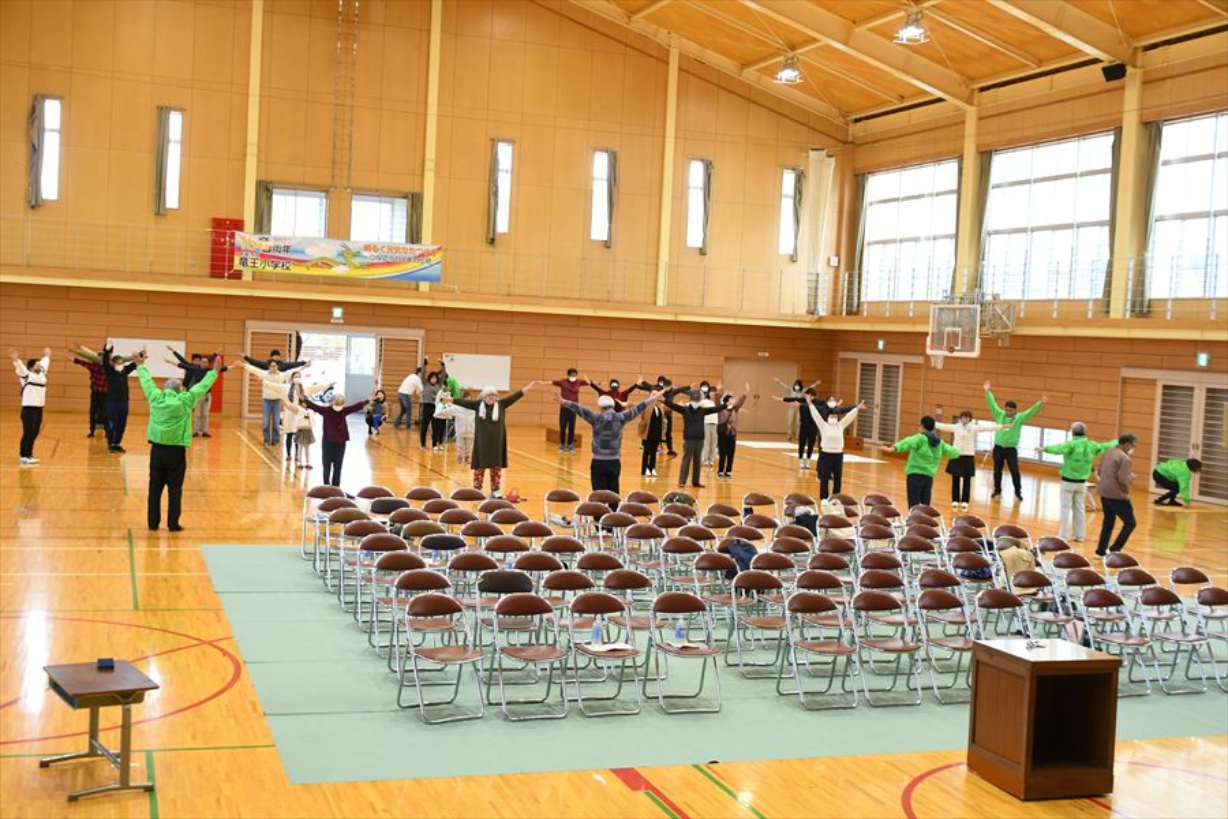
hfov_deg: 49.6
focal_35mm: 39
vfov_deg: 34.2
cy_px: 410
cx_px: 614
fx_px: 1330
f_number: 5
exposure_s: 1/160
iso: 1250
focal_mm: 26
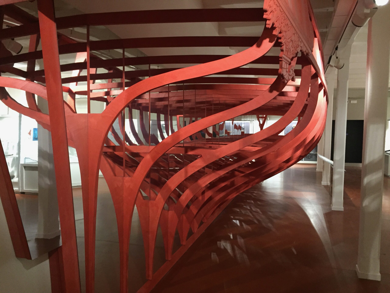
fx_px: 327
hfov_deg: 61.7
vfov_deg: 48.2
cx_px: 195
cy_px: 146
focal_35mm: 29
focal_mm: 4.15
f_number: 2.2
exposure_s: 1/25
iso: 250
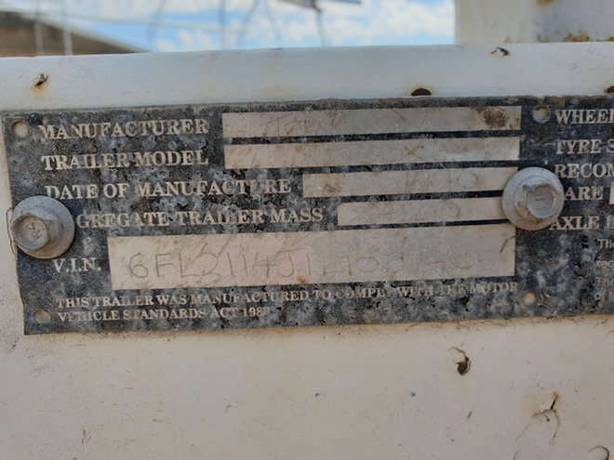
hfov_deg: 67.3
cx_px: 307
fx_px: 461
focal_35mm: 26
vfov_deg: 53.1
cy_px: 230
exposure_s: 1/446
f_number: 2.4
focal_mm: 4.3
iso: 50
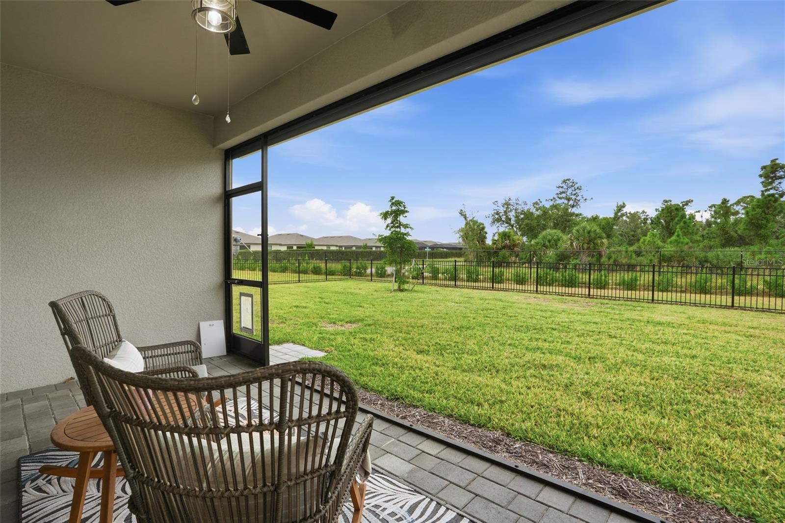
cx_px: 392
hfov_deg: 96.7
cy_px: 262
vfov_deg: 73.7
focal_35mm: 16
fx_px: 349
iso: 400
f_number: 9
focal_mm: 16
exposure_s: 1/800
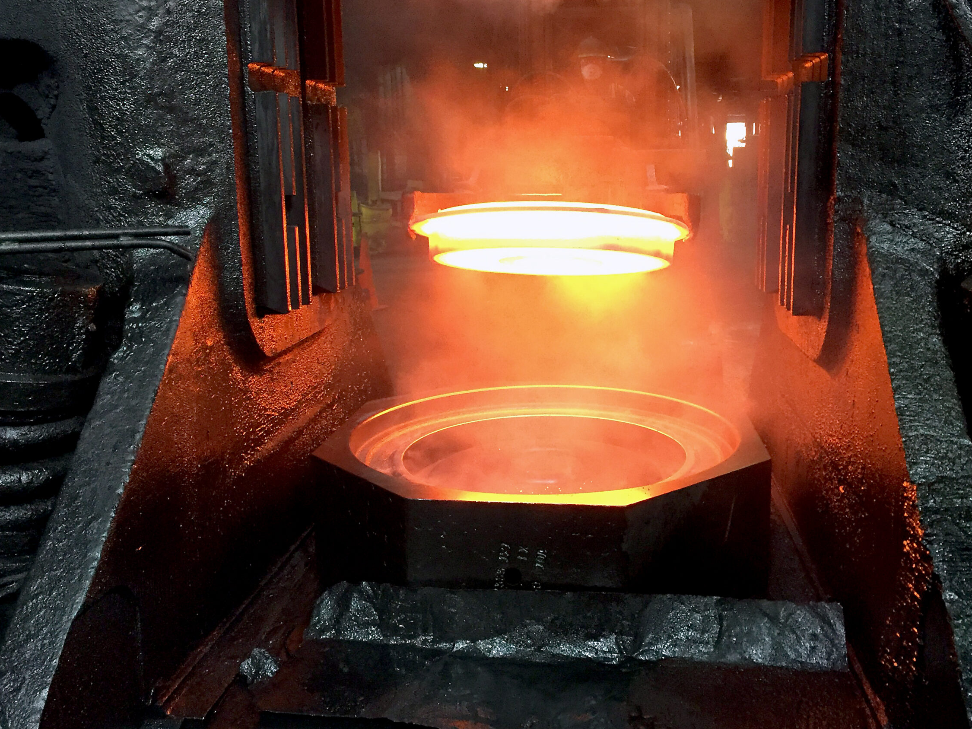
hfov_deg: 55.2
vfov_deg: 42.9
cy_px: 328
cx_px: 545
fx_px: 927
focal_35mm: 33
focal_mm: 4.15
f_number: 2.2
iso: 250
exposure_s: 1/30
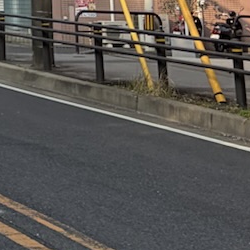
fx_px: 1503
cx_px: -349
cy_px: -432
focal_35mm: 184
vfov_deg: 8.4
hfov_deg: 8.7
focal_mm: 5.96
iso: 50
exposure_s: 1/1135
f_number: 1.6
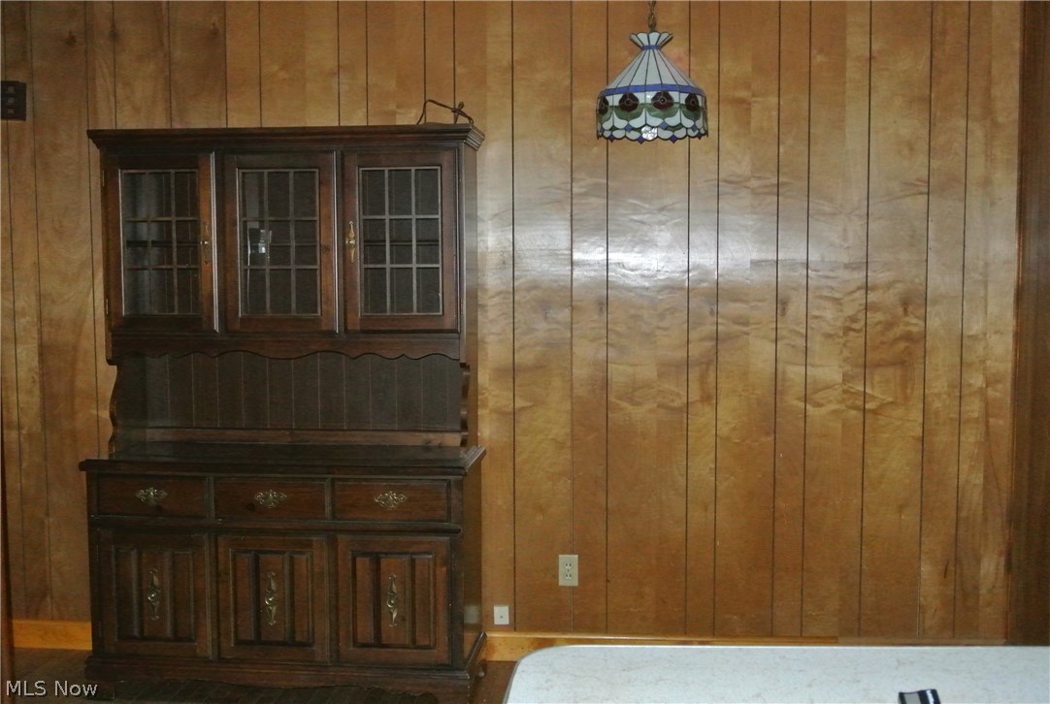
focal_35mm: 40
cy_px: 352
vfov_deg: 33.5
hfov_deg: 48.4
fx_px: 1169
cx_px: 525
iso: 3200
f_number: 4.2
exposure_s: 1/60
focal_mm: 15.1
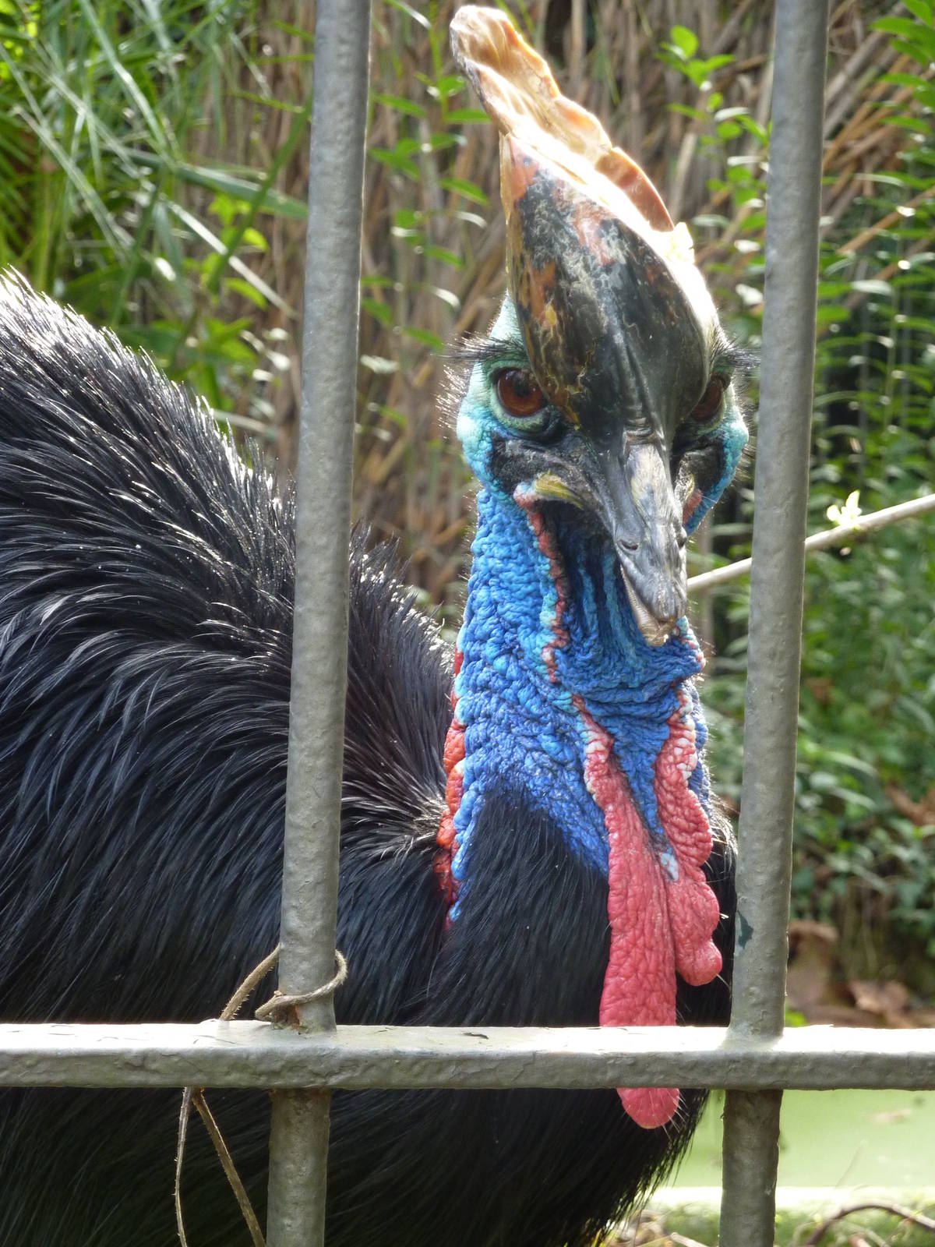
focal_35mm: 128
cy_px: 624
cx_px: 468
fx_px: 4610
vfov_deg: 15.4
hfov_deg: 11.6
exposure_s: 1/50
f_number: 4.4
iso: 250
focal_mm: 21
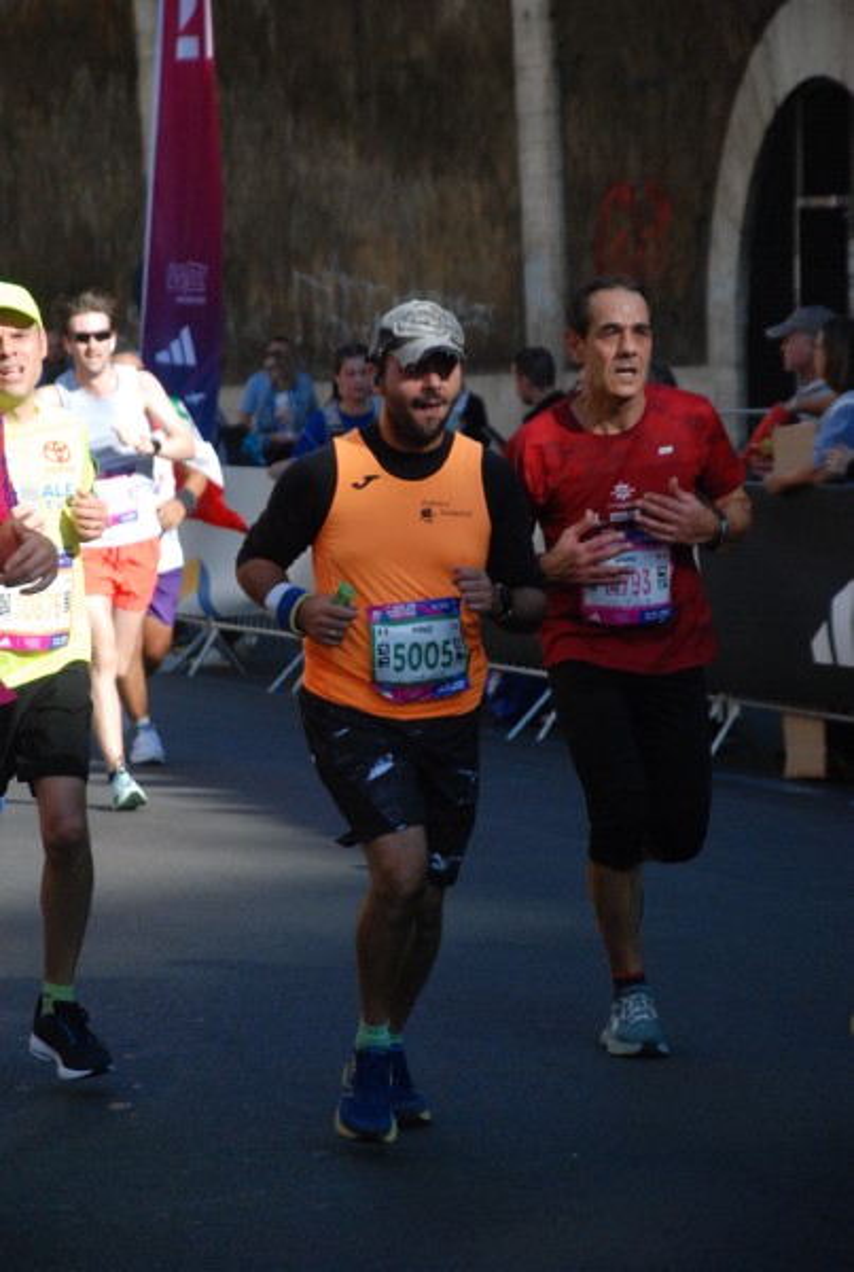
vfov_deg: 13.0
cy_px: 636
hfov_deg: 8.8
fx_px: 5575
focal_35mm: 158
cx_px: 427
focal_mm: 105
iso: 1000
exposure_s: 1/1600
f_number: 5.6
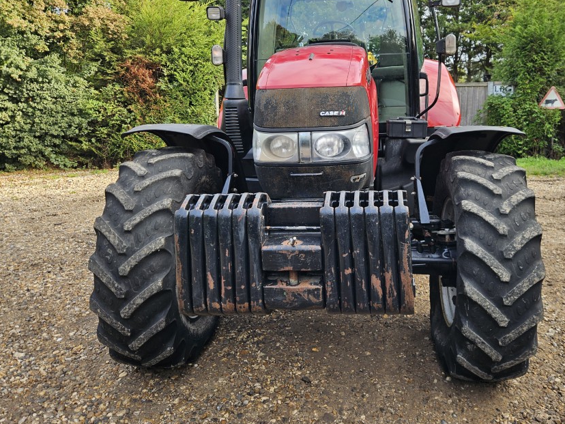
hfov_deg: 59.5
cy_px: 161
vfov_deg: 46.4
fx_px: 490
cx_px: 335
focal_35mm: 30
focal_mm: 5.4
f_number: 1.8
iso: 25
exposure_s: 1/239
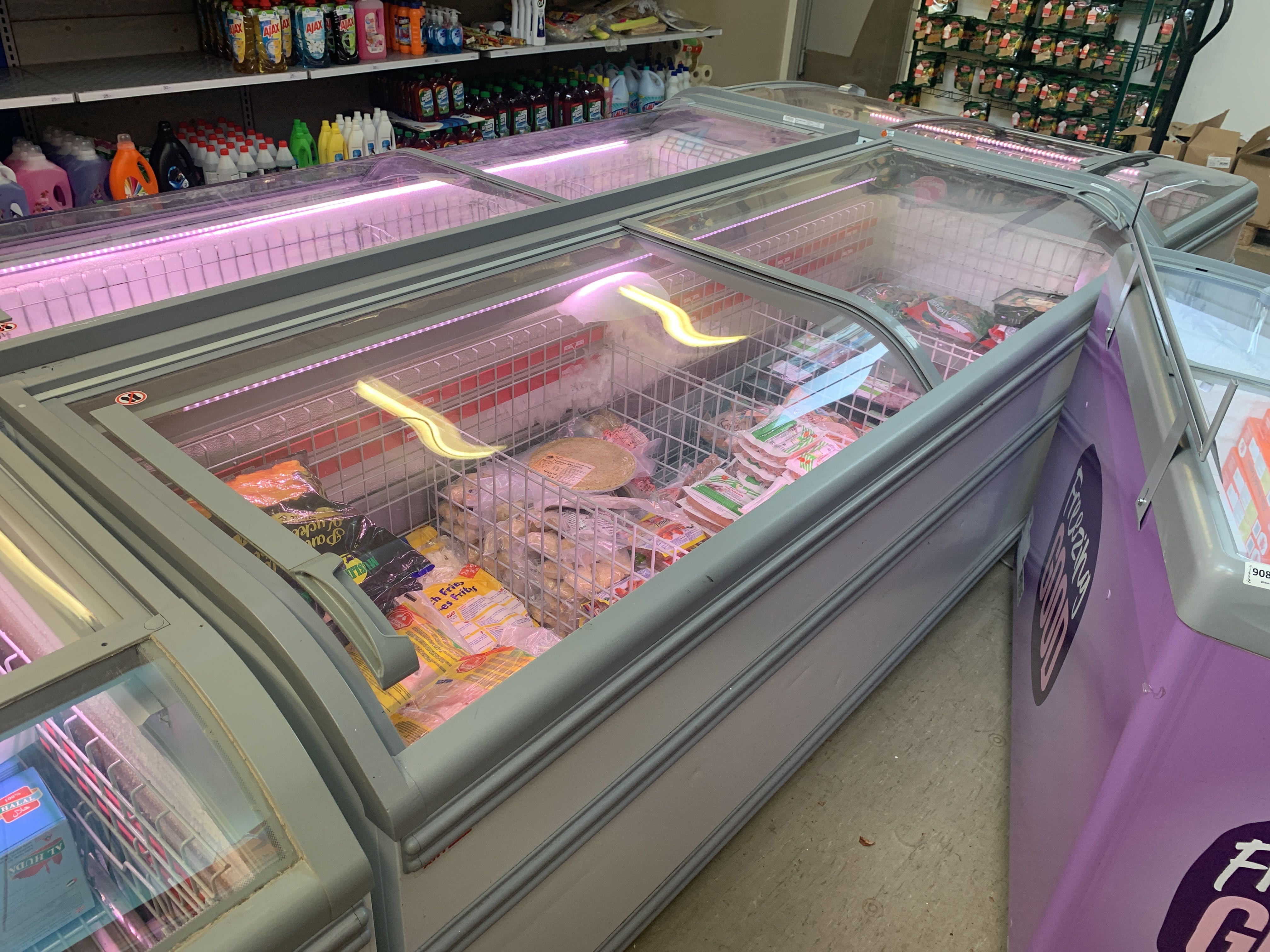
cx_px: 635
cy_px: 476
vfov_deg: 53.1
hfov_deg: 67.3
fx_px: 954
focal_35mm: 26
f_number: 1.8
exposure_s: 1/100
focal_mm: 4.25
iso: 80
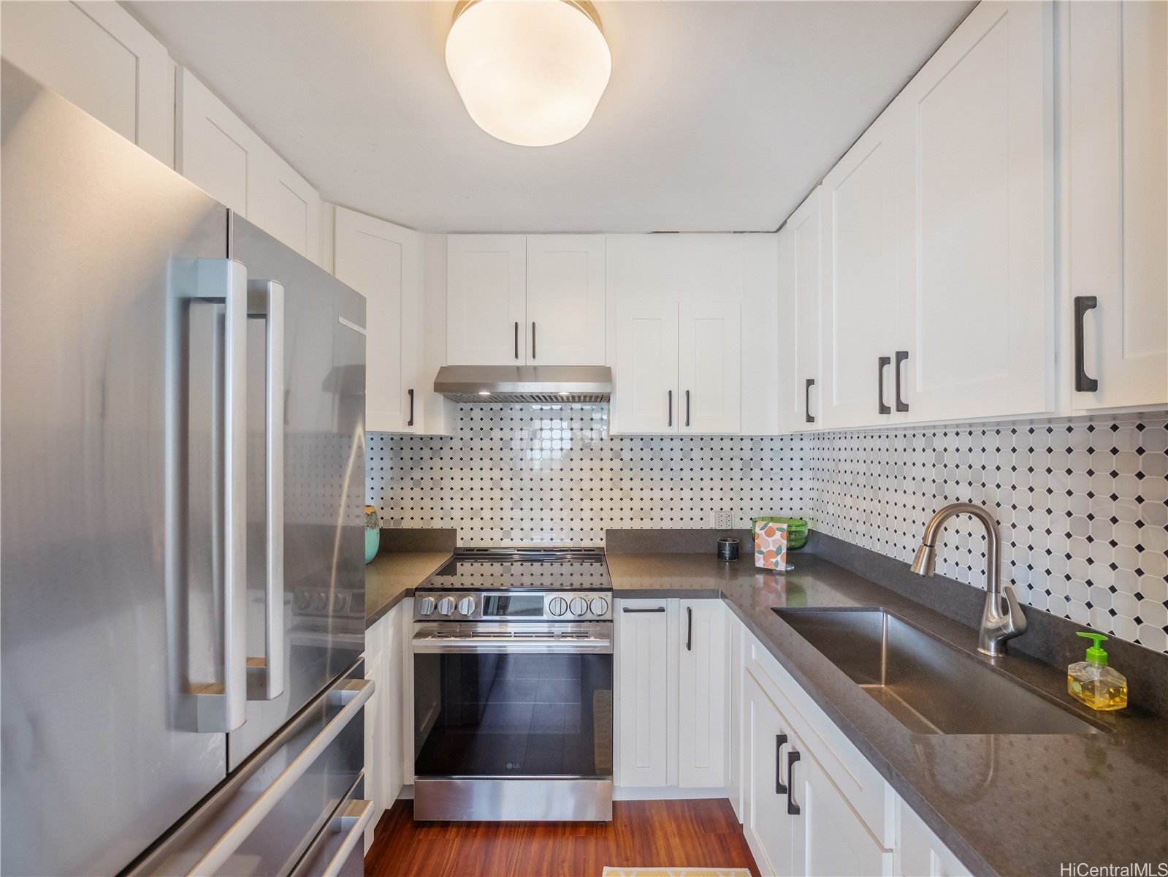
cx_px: 584
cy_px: 438
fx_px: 472
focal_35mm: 14
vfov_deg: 85.7
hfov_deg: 102.1
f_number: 4
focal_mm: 7
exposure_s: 1/1250
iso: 1600
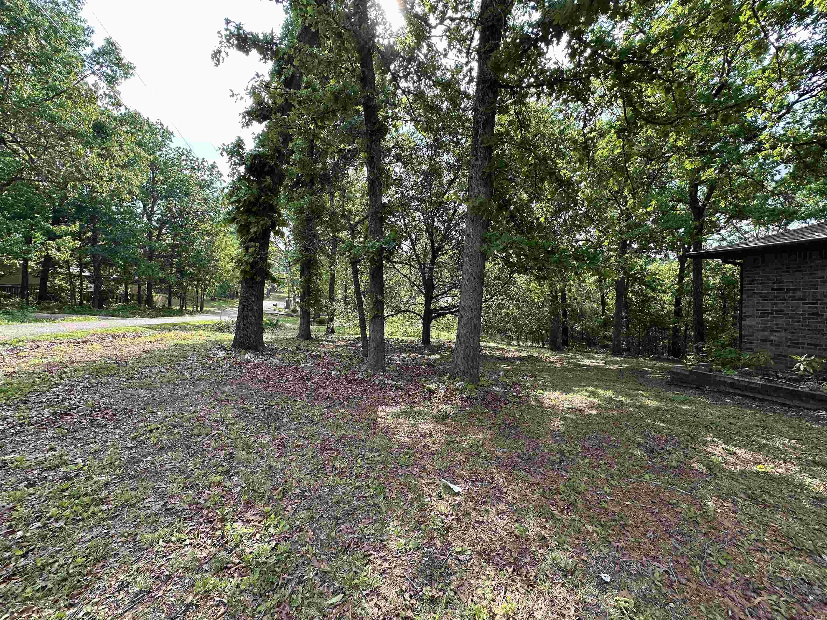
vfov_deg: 85.7
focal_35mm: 14
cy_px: 310
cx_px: 414
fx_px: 334
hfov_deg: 102.1
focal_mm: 2.22
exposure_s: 1/276
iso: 40
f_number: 2.2
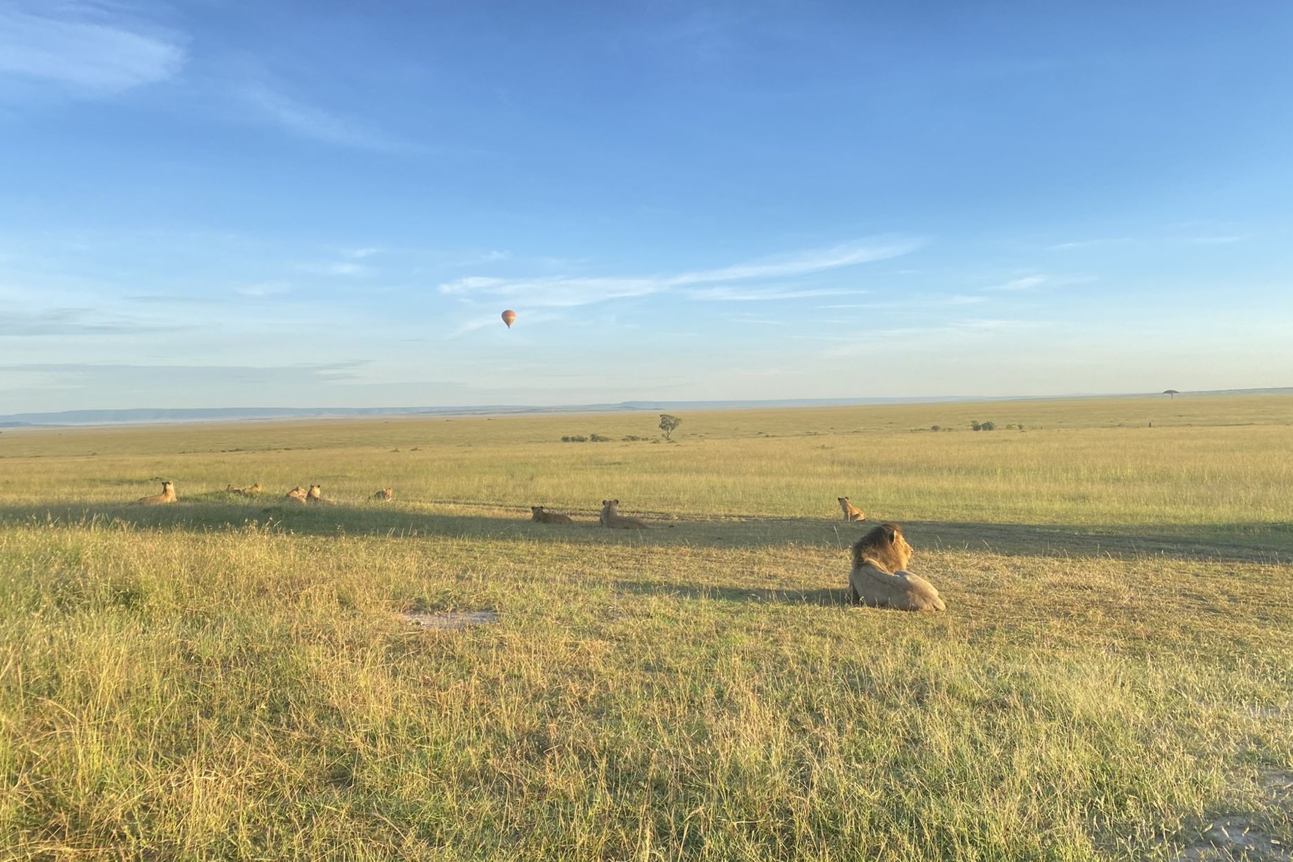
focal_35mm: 29
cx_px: 632
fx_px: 1041
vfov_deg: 45.0
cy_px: 441
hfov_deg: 63.7
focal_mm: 4.25
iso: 32
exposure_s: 1/531
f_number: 1.8
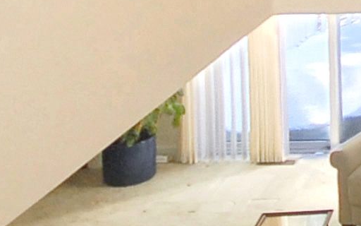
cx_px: 774
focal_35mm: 115
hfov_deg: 14.3
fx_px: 1131
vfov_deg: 10.8
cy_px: -153
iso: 400
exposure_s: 1/60
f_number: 4.5
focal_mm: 10
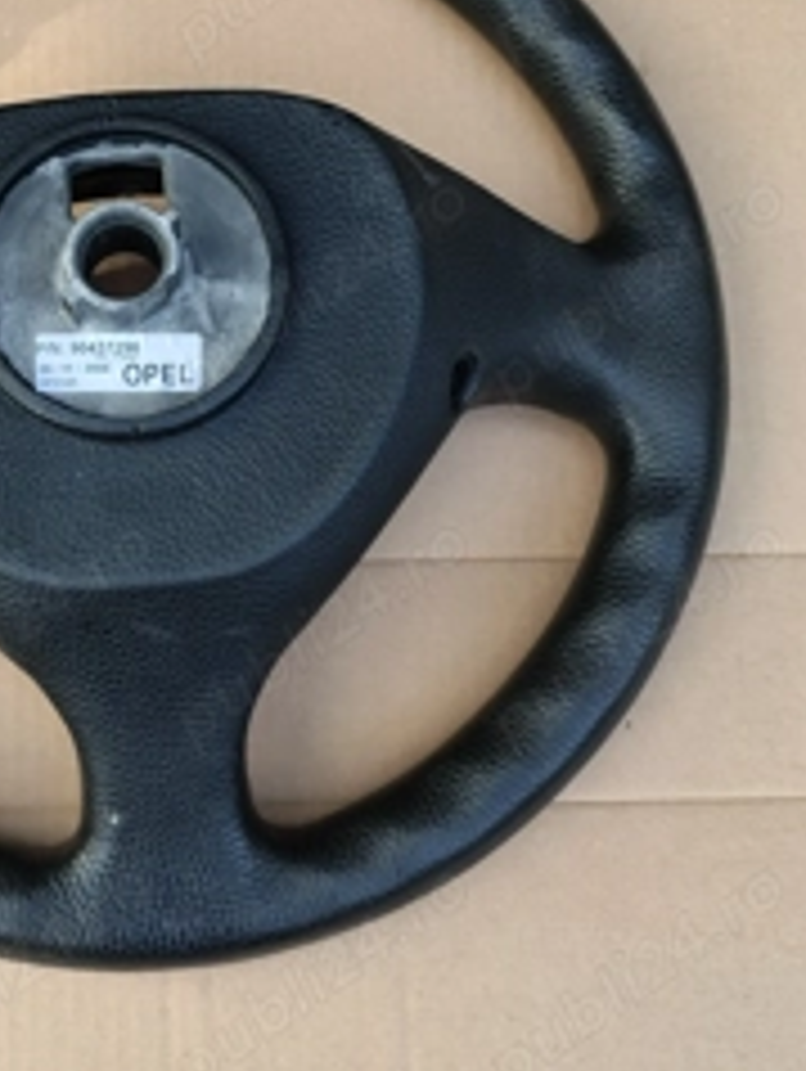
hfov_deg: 33.4
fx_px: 1302
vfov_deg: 44.2
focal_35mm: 42
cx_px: 162
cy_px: 364
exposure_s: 1/141
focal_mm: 4.71
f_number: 1.7
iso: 143
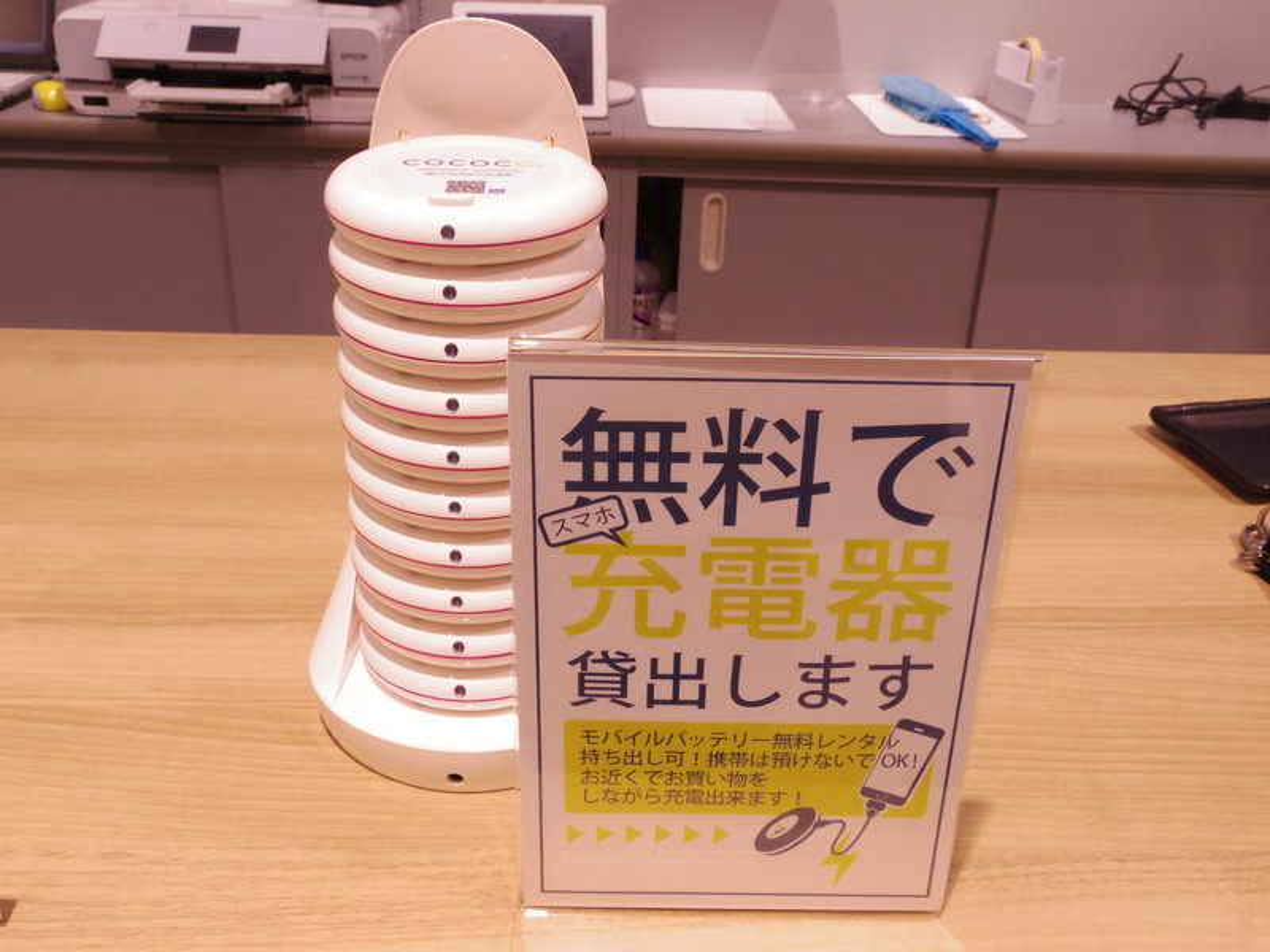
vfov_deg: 41.8
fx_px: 1247
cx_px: 635
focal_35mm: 34
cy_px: 476
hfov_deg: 54.0
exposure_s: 1/50
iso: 500
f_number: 5.6
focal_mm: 6.1
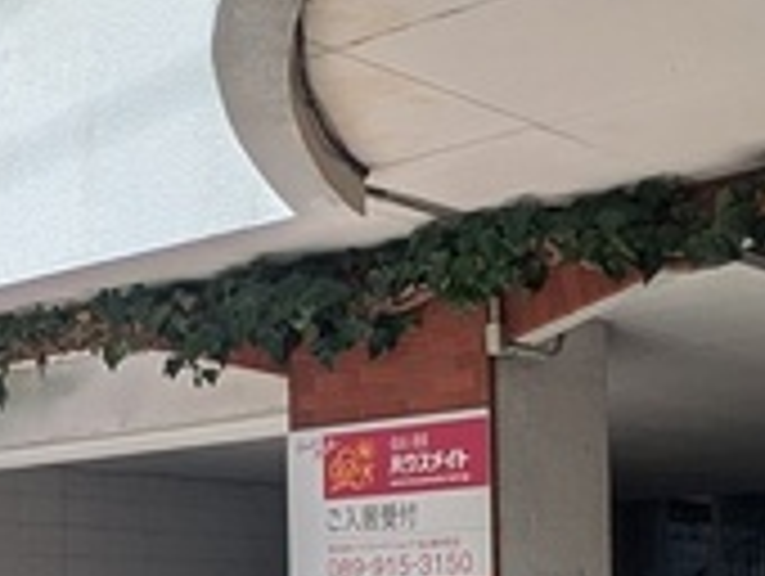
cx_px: 198
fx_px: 1748
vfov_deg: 18.2
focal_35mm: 79
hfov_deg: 24.4
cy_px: 576
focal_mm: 1.83
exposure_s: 1/1965
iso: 50
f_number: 2.2
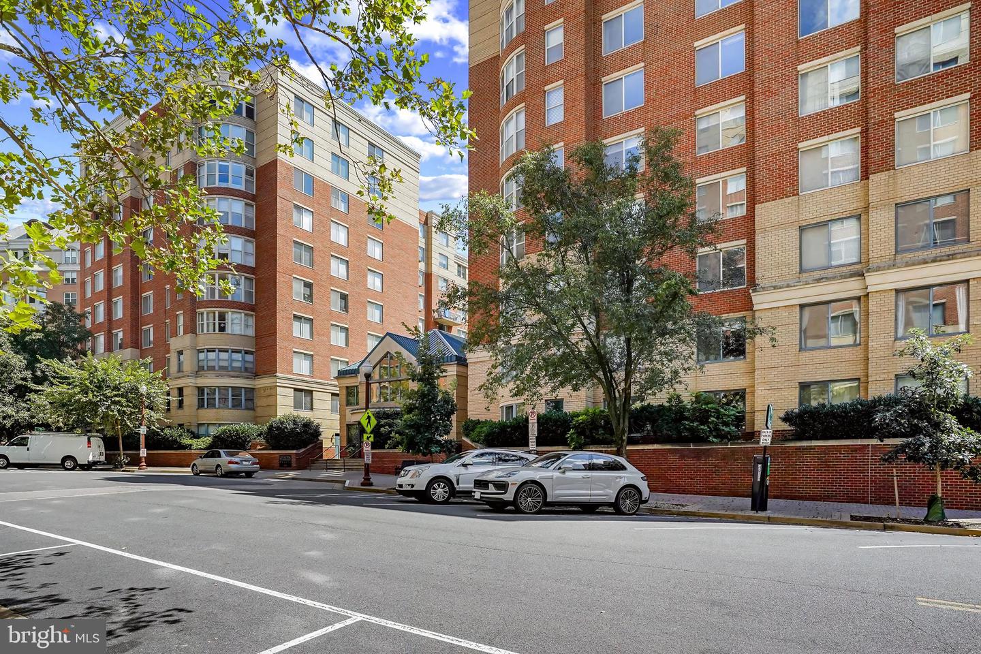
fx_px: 518
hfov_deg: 86.9
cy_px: 327
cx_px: 490
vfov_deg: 64.6
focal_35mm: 19
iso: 1250
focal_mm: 19
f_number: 8
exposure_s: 1/1000
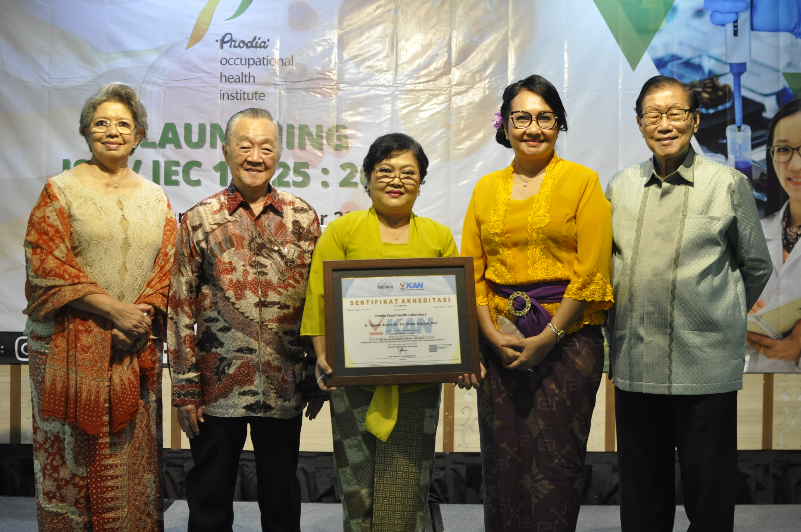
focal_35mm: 52
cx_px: 400
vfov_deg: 25.7
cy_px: 266
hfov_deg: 37.9
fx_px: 1167
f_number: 2.8
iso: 800
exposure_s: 1/30
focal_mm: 35
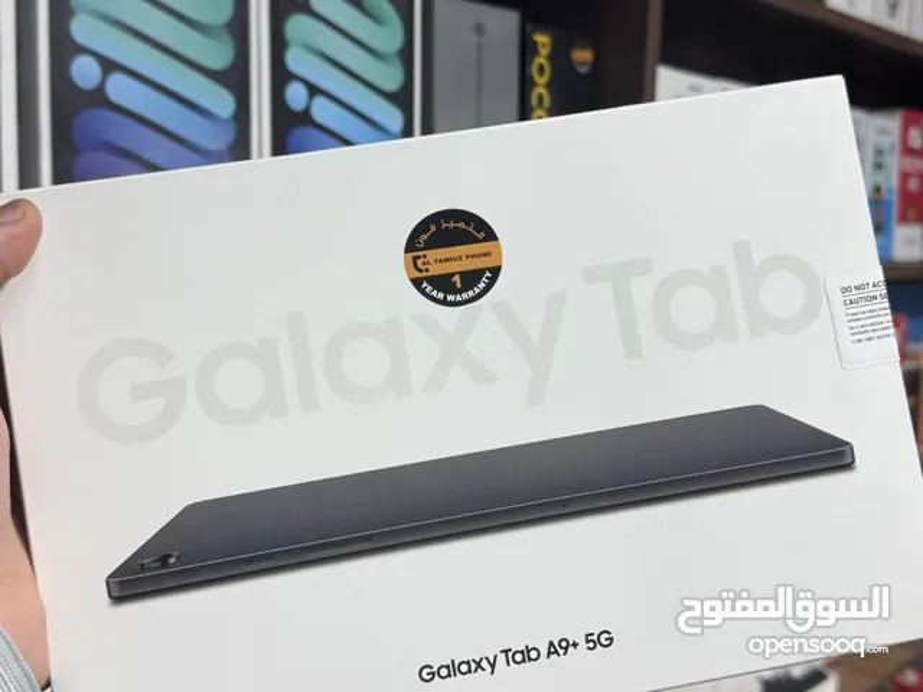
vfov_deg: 56.8
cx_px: 462
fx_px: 640
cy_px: 346
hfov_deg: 71.6
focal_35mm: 24
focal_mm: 6.76
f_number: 1.78
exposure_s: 1/246
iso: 64
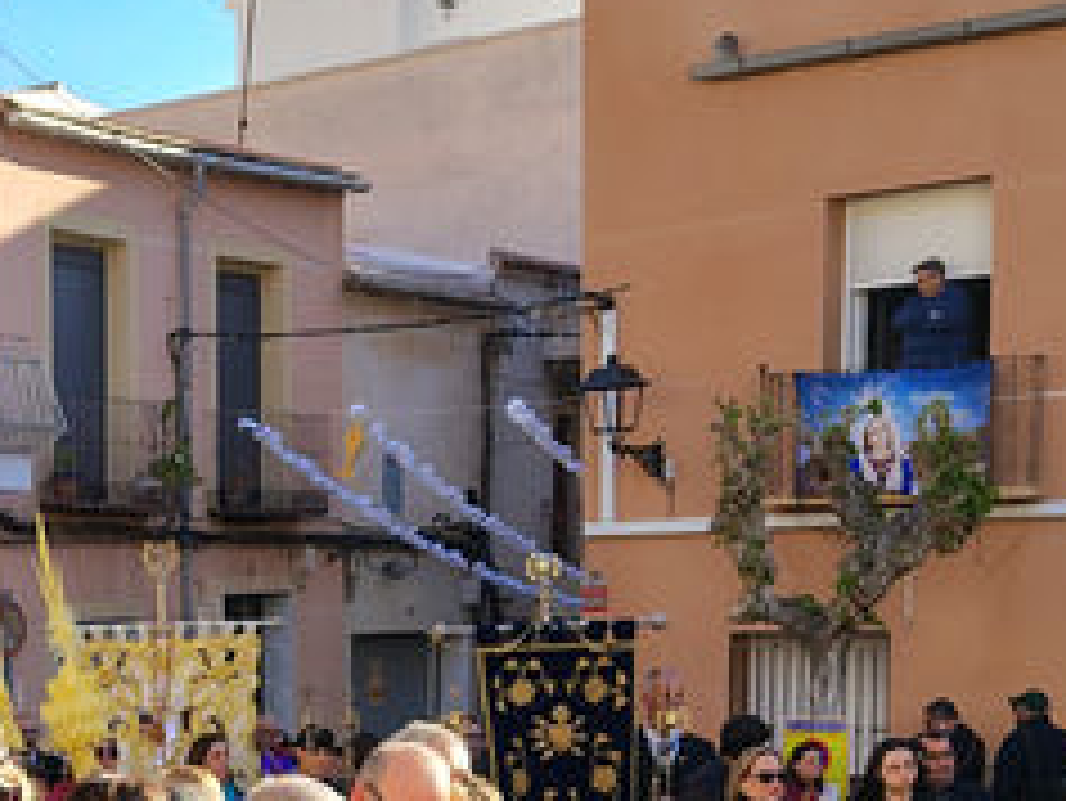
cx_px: -198
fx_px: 2496
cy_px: 855
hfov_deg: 22.3
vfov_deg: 17.7
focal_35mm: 81
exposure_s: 1/592
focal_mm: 5.56
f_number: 1.8
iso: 100
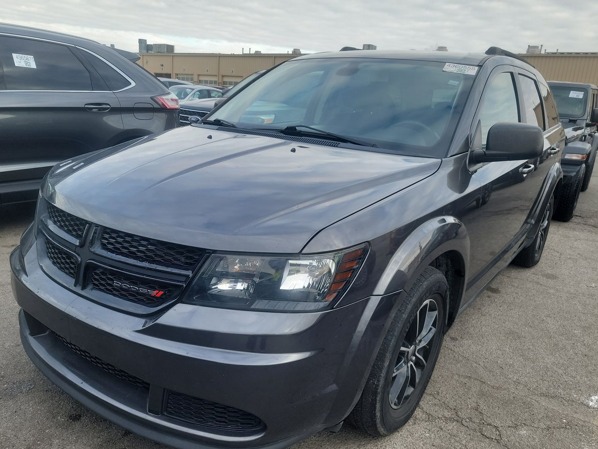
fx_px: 467
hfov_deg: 65.3
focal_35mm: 27
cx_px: 287
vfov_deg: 51.3
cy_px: 246
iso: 50
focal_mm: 6.7
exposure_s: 1/170
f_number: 1.8
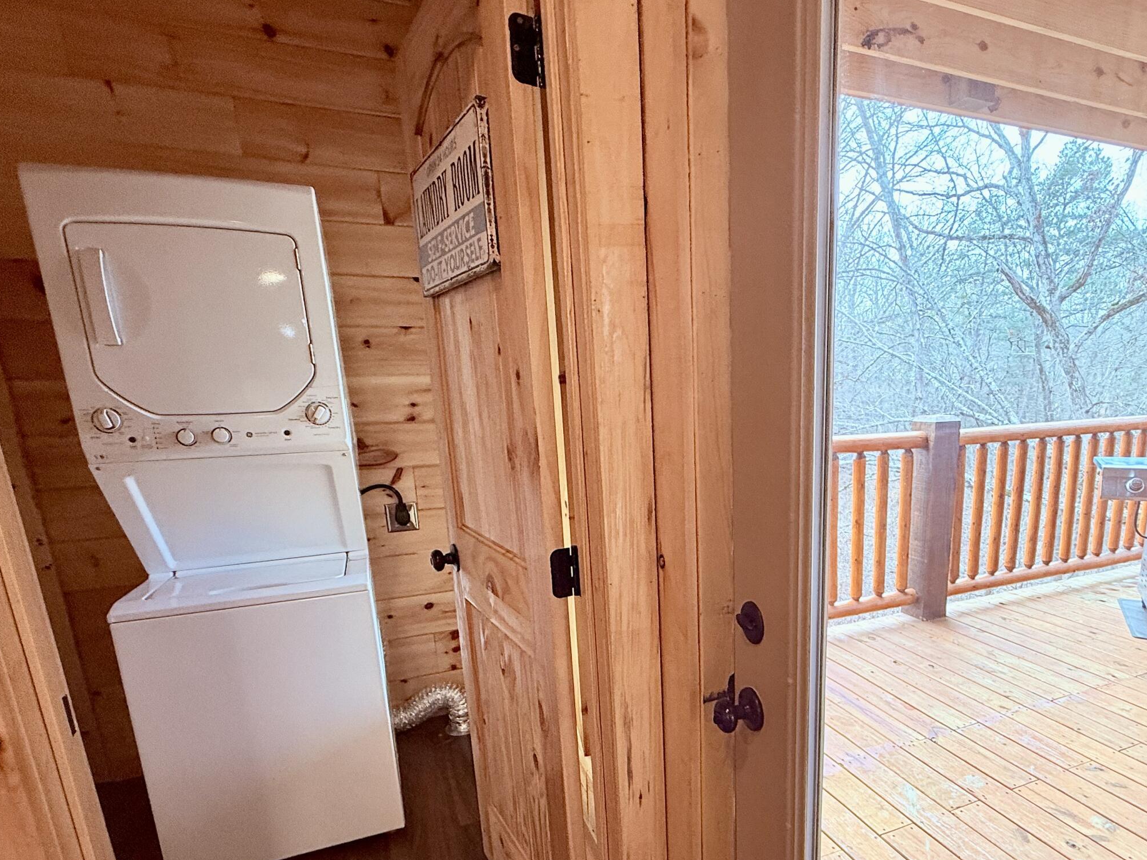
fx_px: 696
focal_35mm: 21
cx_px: 699
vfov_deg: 62.2
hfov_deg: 77.9
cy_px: 559
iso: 100
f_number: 2.2
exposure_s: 1/120
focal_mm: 2.22
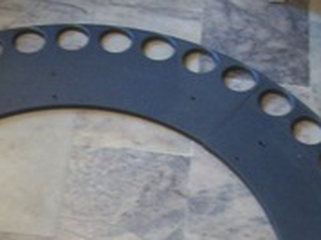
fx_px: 833
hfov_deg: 21.6
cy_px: 335
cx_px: 70
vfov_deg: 15.4
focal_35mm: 90
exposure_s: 1/8
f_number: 2.9
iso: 250
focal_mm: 5.7
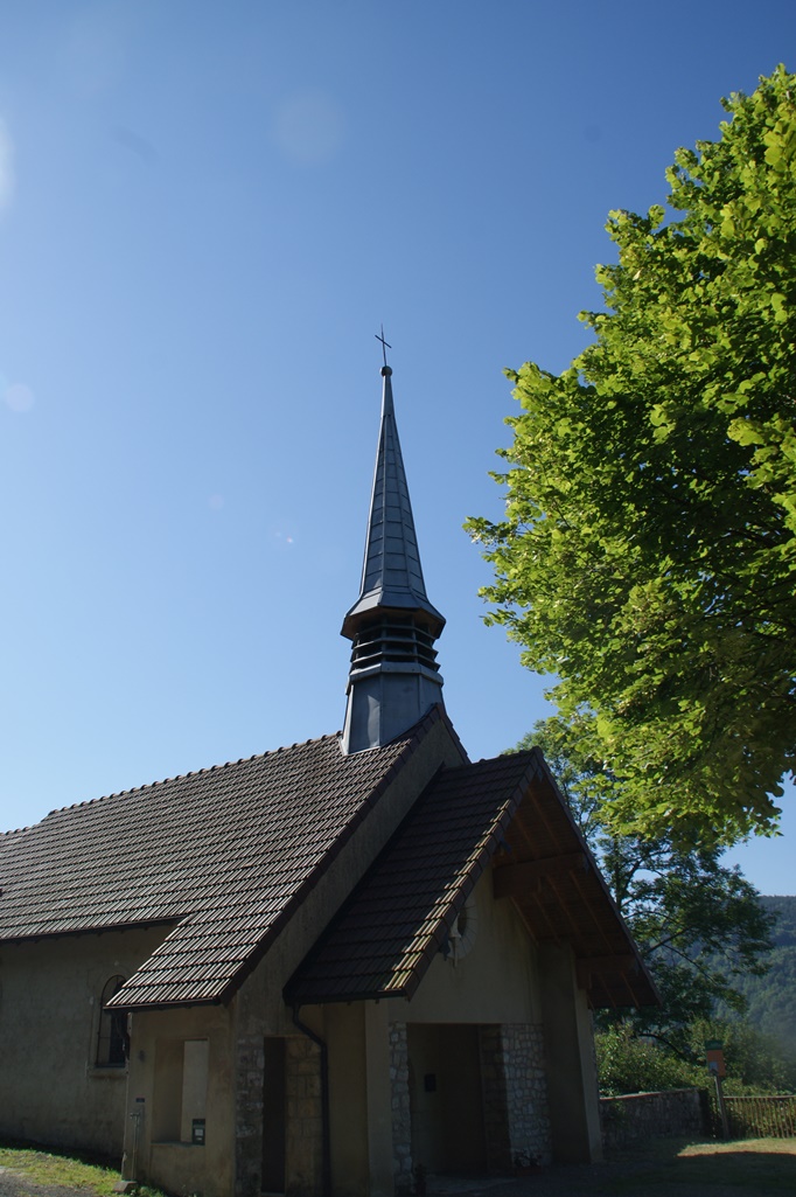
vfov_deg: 67.4
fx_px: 897
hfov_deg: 47.9
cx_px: 398
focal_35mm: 27
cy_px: 598
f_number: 10
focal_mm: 18
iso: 100
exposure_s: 1/160
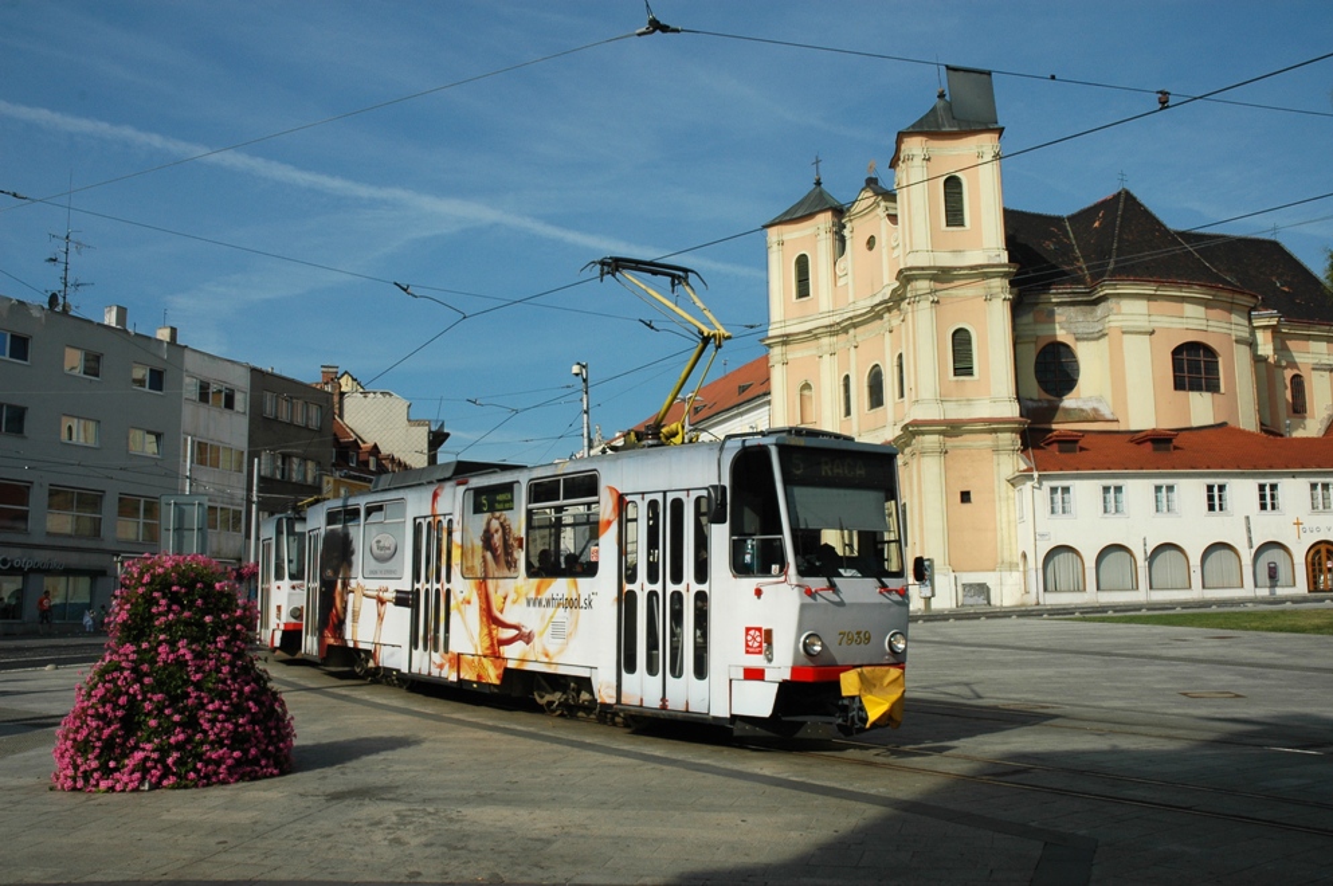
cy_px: 443
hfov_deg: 53.2
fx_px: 1332
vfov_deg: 36.8
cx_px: 666
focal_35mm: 36
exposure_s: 1/500
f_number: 11
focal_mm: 24
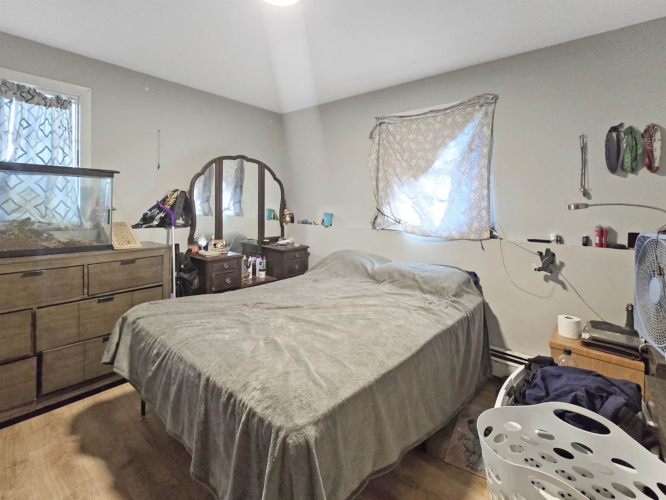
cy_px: 250
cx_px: 333
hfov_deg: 106.2
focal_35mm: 13
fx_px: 250
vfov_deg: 89.9
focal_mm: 2.2
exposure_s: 1/60
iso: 640
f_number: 2.2
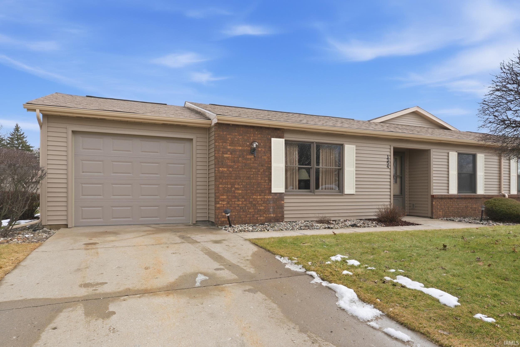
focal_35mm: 23
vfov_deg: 54.6
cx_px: 260
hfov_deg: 75.5
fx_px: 336
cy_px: 174
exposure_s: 1/40
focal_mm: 15.5
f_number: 16
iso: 50
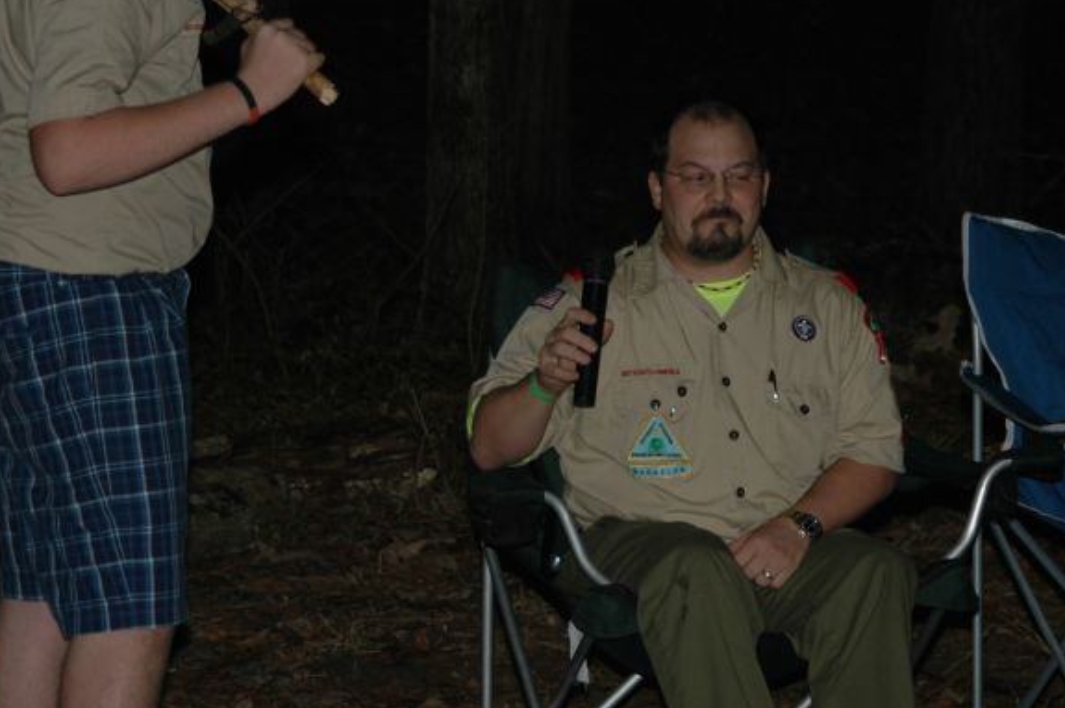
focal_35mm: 219
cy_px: 204
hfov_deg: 9.4
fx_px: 6471
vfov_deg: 6.3
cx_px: 515
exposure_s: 1/60
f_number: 5.3
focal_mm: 82
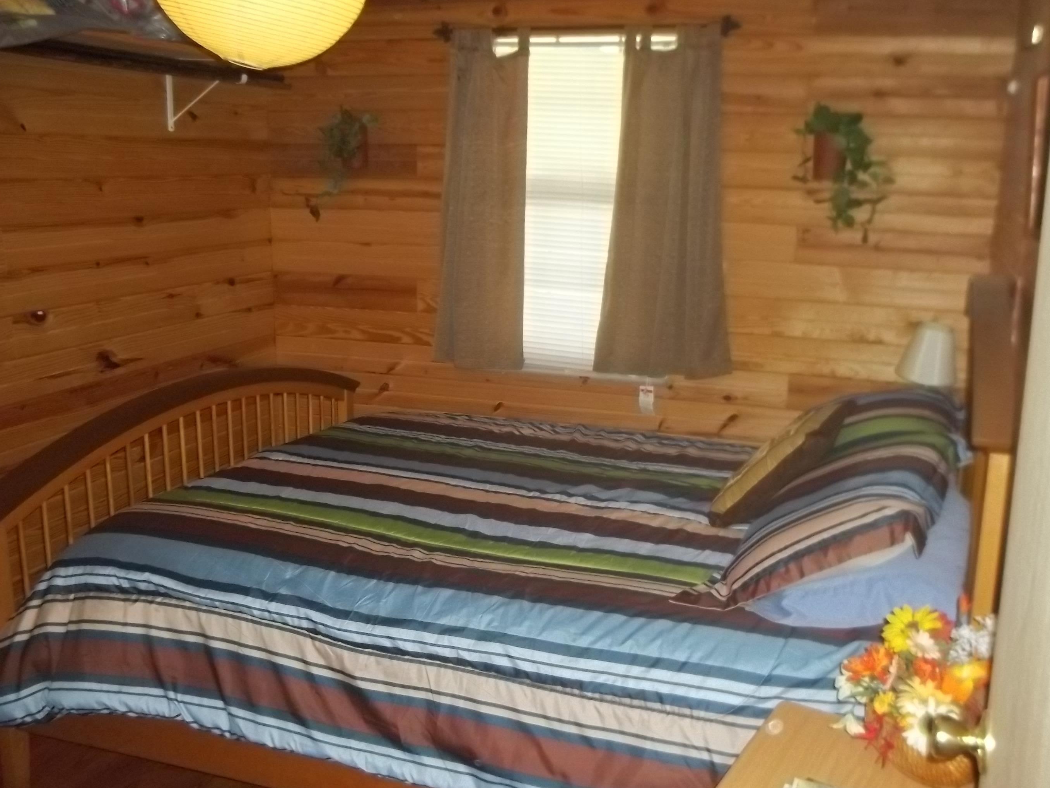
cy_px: 405
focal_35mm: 35
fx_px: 1062
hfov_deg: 52.6
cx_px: 551
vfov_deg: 40.7
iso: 320
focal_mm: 5.9
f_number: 3.3
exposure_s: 1/30
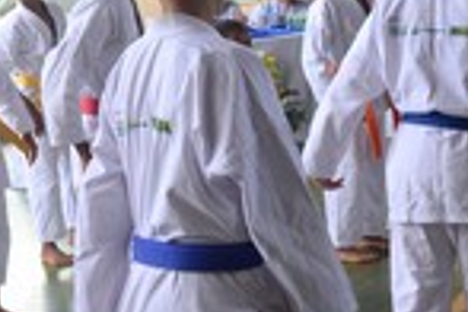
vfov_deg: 12.4
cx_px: 185
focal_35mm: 110
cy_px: 207
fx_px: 1430
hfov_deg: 18.6
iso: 400
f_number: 5.6
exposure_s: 1/160
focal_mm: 24
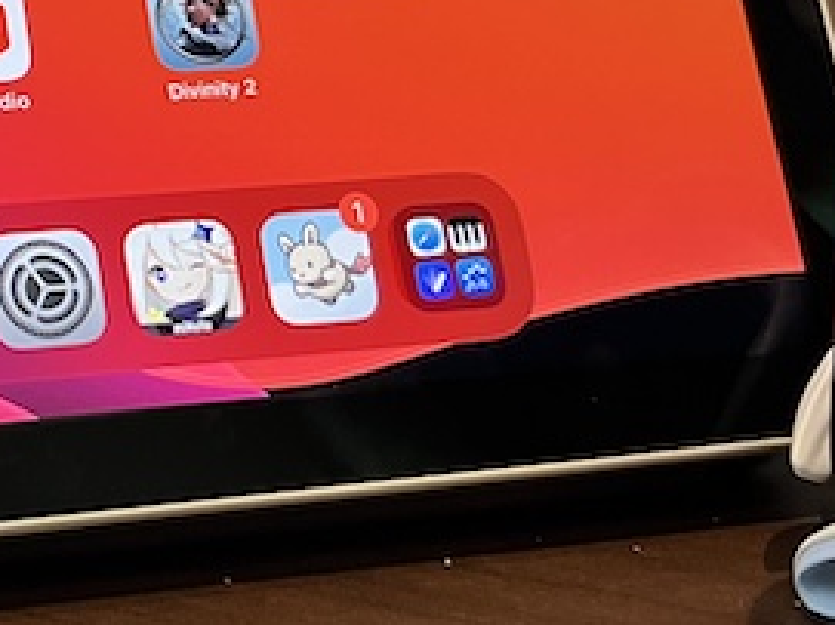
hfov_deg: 19.8
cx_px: 0
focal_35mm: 96
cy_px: 86
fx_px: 2315
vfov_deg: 15.2
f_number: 1.6
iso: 320
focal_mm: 5.1
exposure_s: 1/50
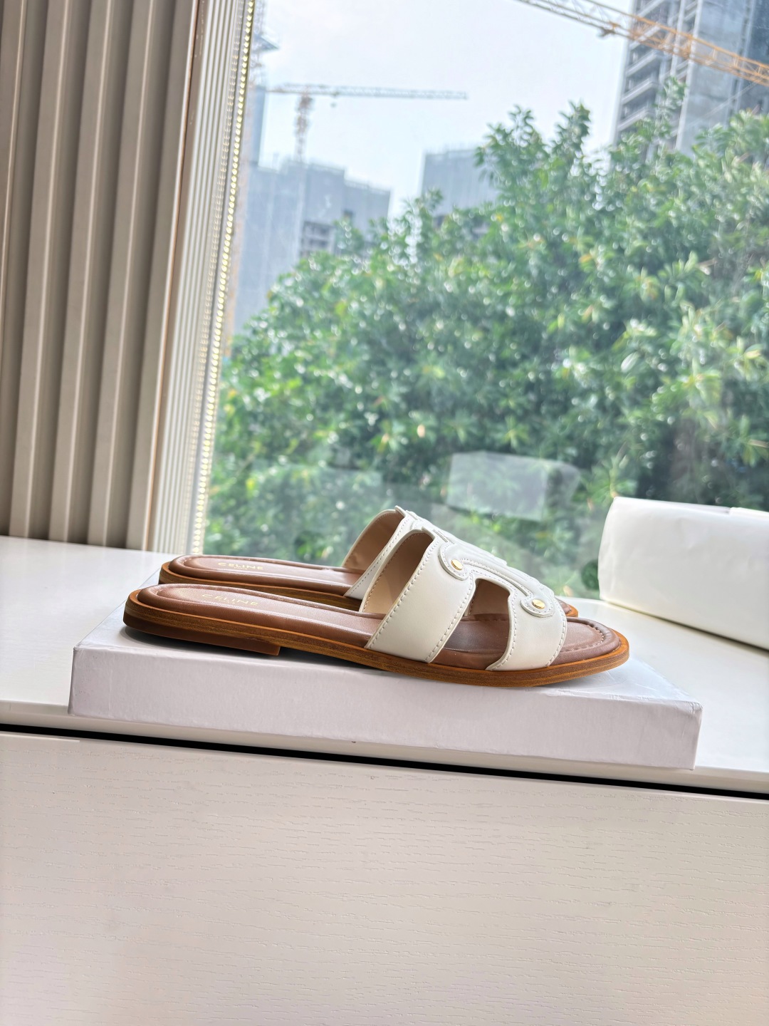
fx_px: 770
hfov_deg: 53.1
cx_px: 384
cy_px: 513
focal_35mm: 26
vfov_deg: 67.3
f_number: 1.6
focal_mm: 5.96
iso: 50
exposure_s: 1/293
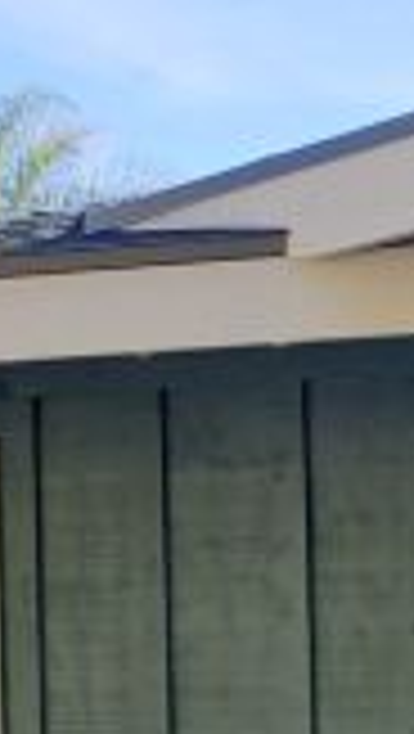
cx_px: 794
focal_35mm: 116
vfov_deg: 17.5
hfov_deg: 9.8
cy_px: 896
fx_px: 2258
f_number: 2.4
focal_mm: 4.3
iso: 50
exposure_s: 1/195
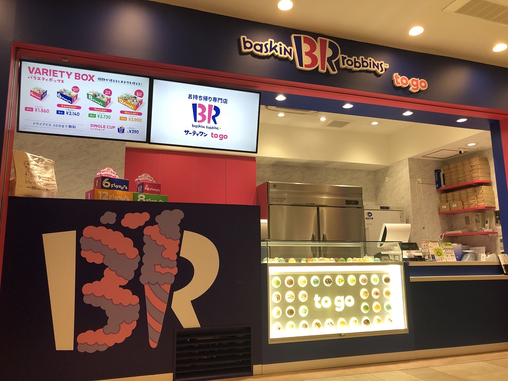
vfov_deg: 49.7
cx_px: 254
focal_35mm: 28
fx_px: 411
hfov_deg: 63.4
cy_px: 190
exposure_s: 1/50
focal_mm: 3.99
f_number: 1.8
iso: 25
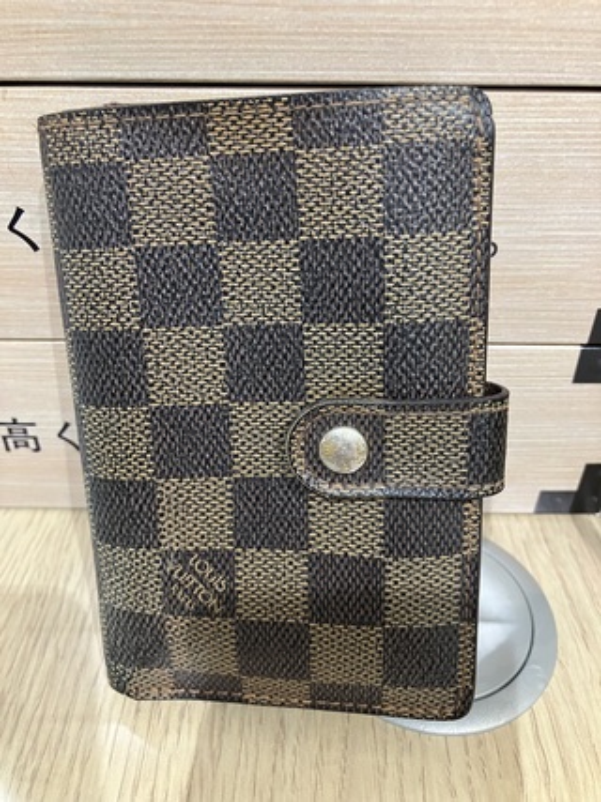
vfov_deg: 63.5
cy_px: 401
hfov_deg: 49.7
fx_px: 649
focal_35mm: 28
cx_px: 300
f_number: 1.8
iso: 320
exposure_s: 1/50
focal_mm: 3.99
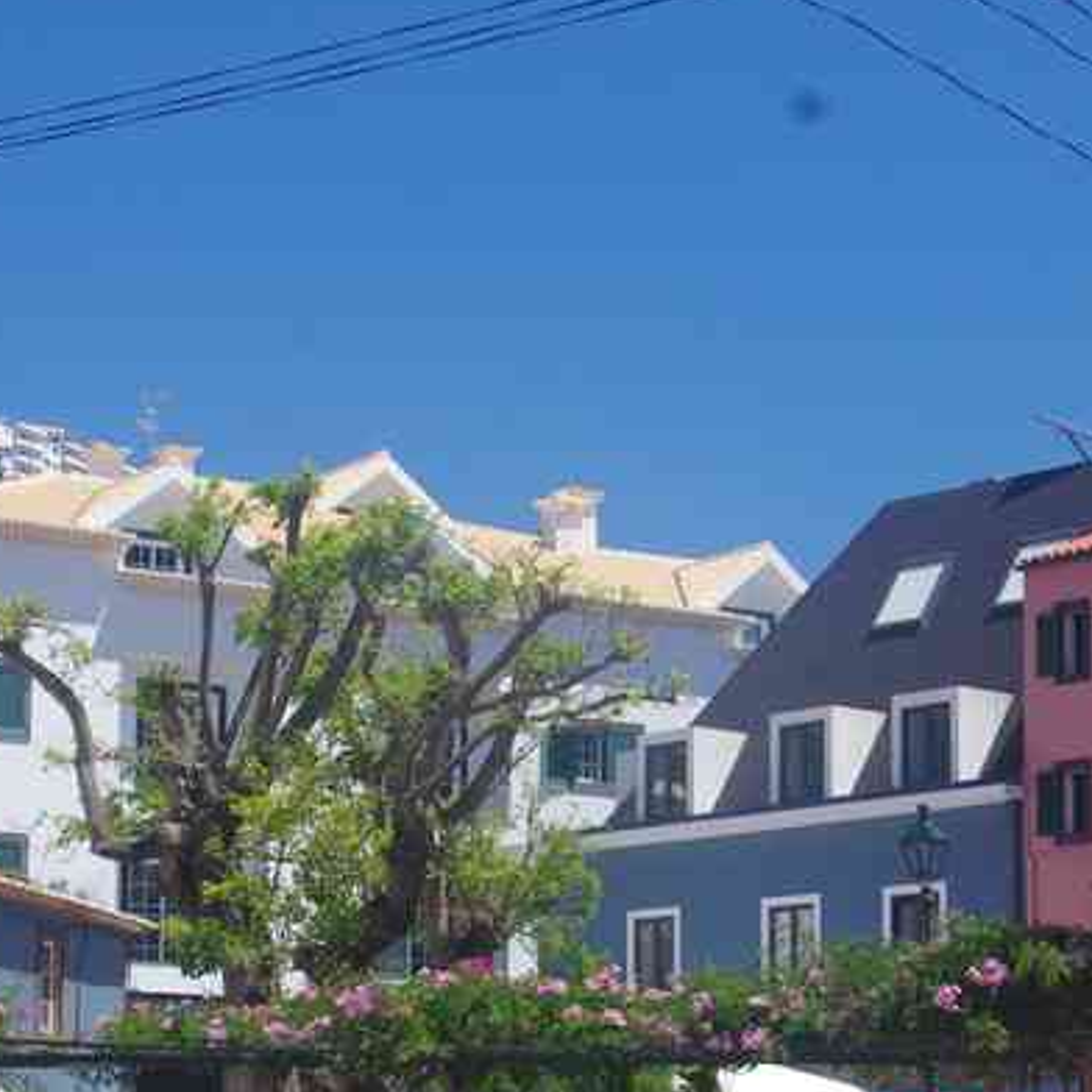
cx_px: 681
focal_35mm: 91
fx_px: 3248
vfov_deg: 18.9
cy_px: 844
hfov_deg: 19.1
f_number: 11
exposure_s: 1/80
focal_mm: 28
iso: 200
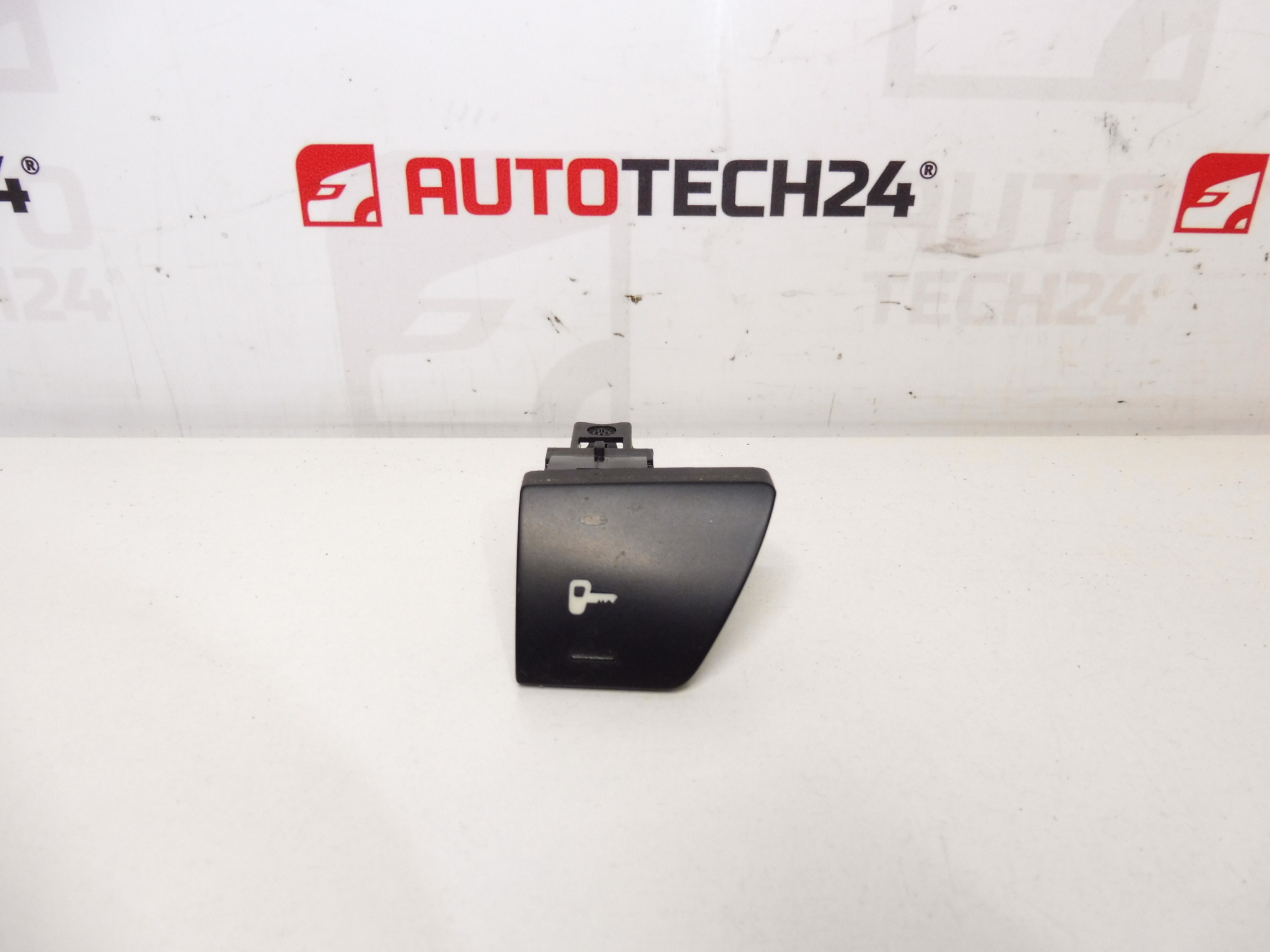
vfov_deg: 56.8
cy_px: 476
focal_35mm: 24
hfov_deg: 71.6
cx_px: 635
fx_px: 881
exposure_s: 1/100
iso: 200
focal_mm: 4.3
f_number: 3.5
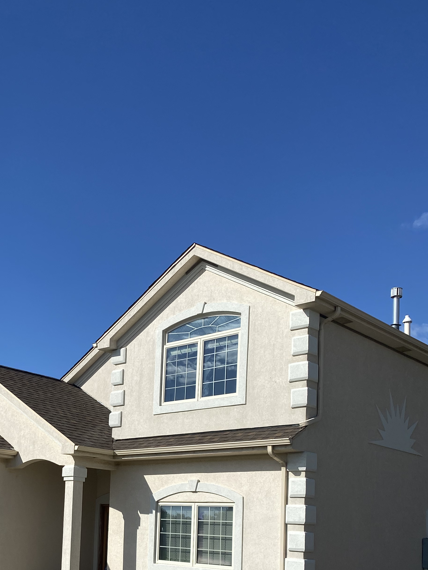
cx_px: 77
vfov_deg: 41.7
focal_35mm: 43
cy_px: 467
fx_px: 709
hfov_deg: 32.5
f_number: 1.8
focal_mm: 4.25
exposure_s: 1/4274
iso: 32
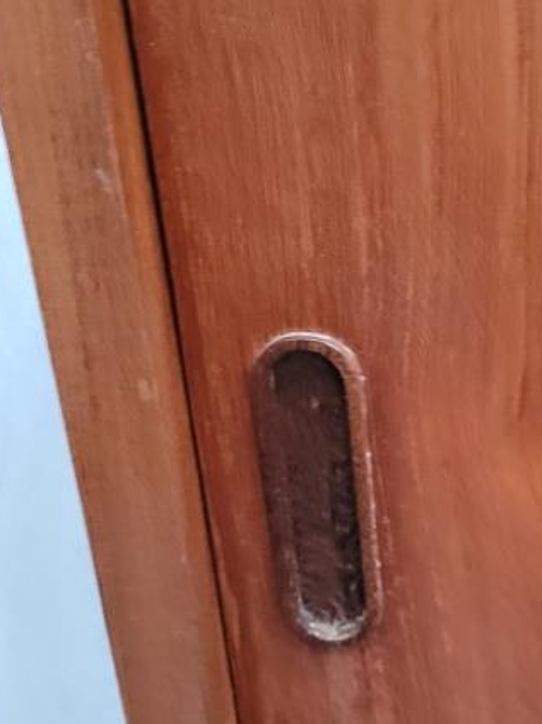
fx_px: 1316
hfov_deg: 22.3
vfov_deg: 30.7
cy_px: 382
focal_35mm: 63
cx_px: 554
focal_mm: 5.4
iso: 640
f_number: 1.8
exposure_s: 1/50
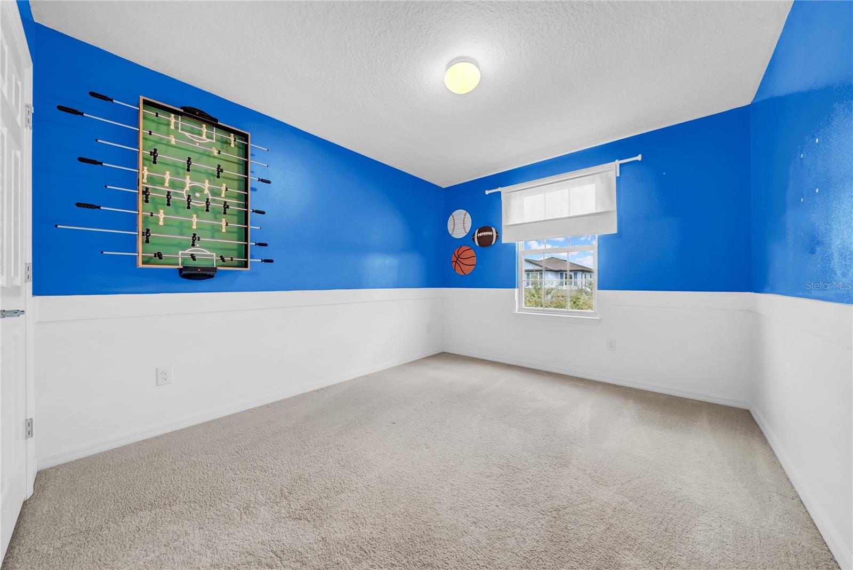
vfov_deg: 90.1
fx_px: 284
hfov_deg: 112.6
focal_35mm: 12
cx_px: 426
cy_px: 285
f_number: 7.1
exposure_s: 1/20
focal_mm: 12
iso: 800
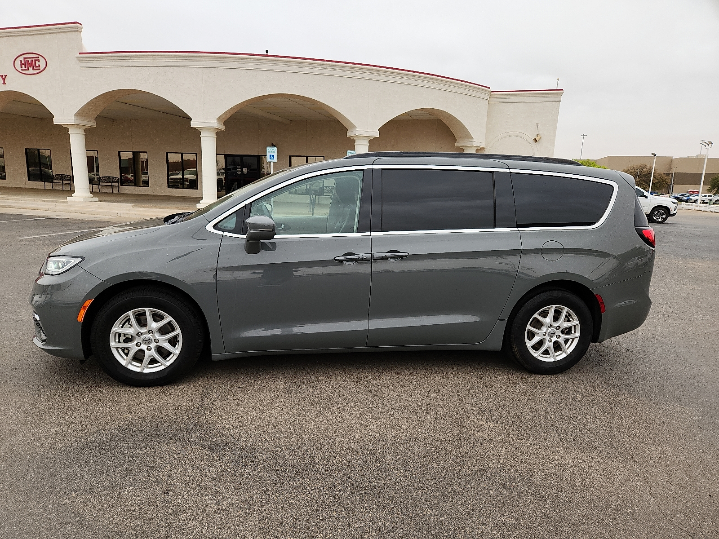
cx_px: 360
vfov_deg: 58.9
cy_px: 270
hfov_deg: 73.9
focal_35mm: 23
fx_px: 478
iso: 50
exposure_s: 1/385
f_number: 1.8
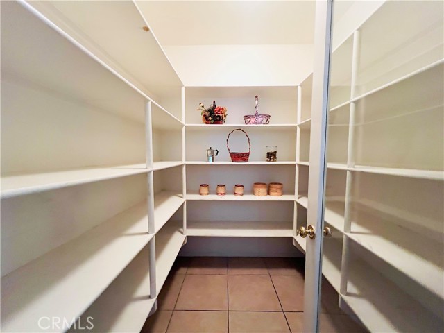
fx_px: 167
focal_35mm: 13
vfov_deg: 89.9
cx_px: 222
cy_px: 166
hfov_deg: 106.2
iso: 800
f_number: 1.8
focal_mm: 1.57
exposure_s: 1/60
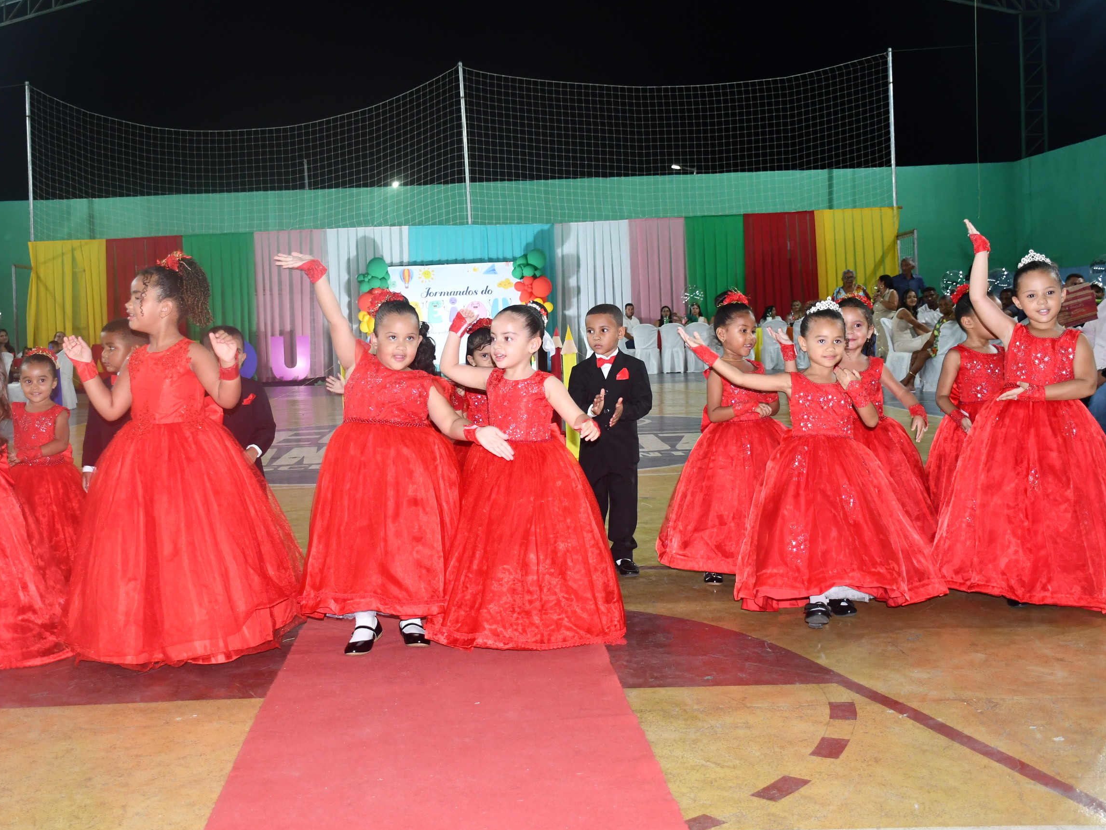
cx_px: 474
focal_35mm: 42
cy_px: 385
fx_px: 1342
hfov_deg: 44.7
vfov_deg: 34.3
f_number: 3.8
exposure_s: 1/60
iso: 1000
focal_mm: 24
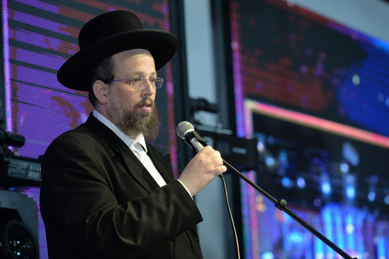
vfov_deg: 10.2
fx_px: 1458
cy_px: 130
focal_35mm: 135
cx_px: 194
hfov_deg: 15.2
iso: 1250
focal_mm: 135
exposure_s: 1/160
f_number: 4.5
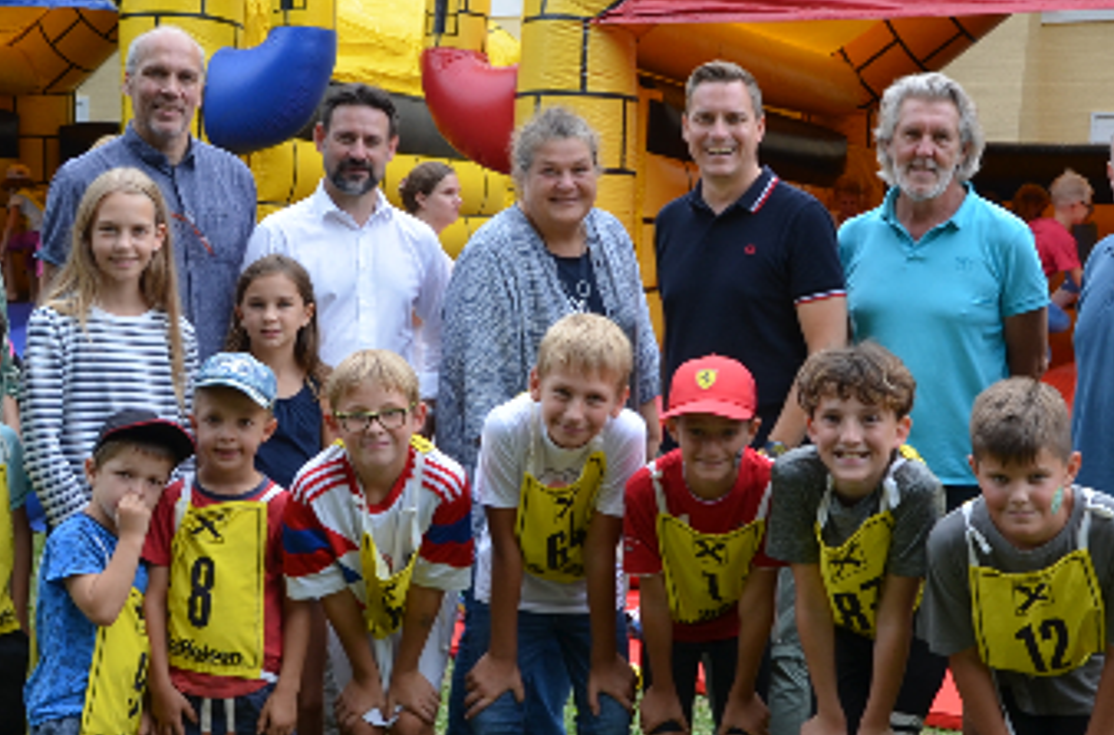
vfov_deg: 24.0
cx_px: 639
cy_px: 364
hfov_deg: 35.7
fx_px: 1727
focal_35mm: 56
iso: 200
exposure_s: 1/125
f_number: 5.6
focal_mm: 18
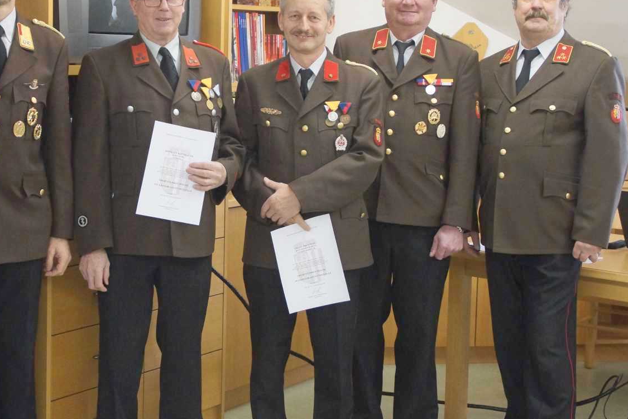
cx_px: 228
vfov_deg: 18.9
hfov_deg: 28.0
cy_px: 159
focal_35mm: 72
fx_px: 1256
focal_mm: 30
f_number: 4
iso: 1600
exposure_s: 1/80
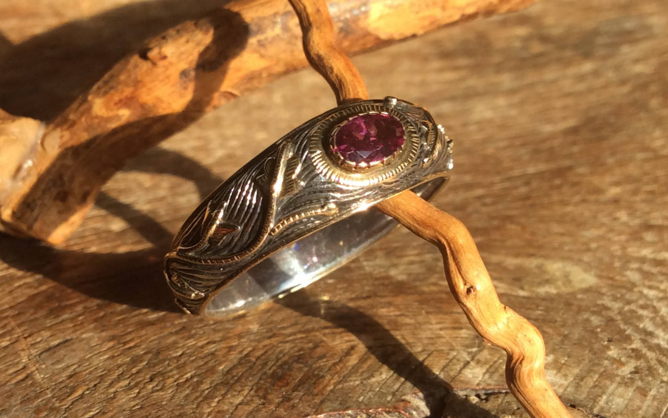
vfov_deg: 37.2
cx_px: 335
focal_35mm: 34
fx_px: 619
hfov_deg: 56.7
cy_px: 176
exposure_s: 1/506
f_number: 2.4
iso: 32
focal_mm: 3.3
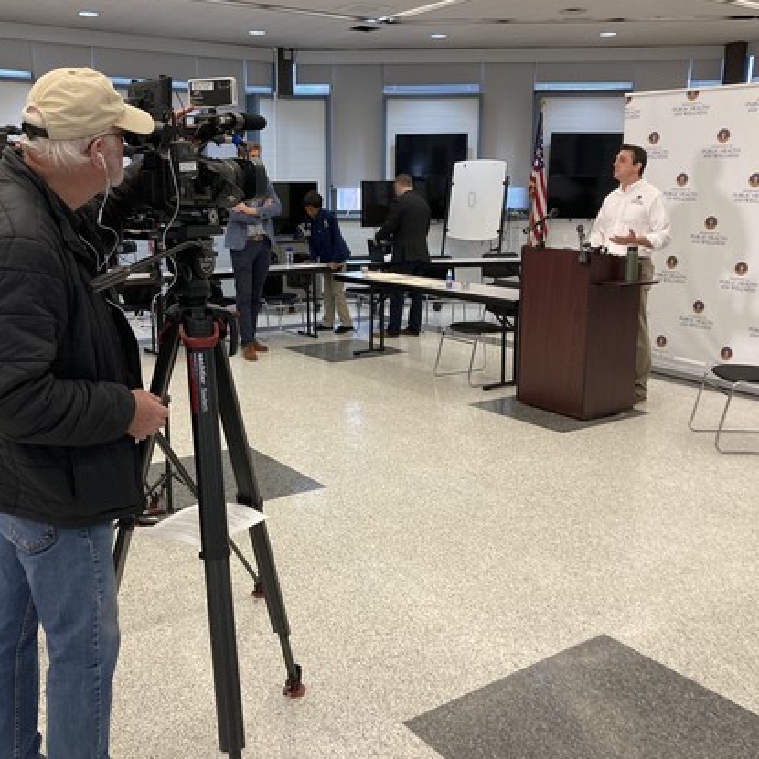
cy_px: 378
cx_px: 347
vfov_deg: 48.5
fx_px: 843
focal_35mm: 34
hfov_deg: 48.4
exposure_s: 1/60
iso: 160
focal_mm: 3.99
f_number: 1.8
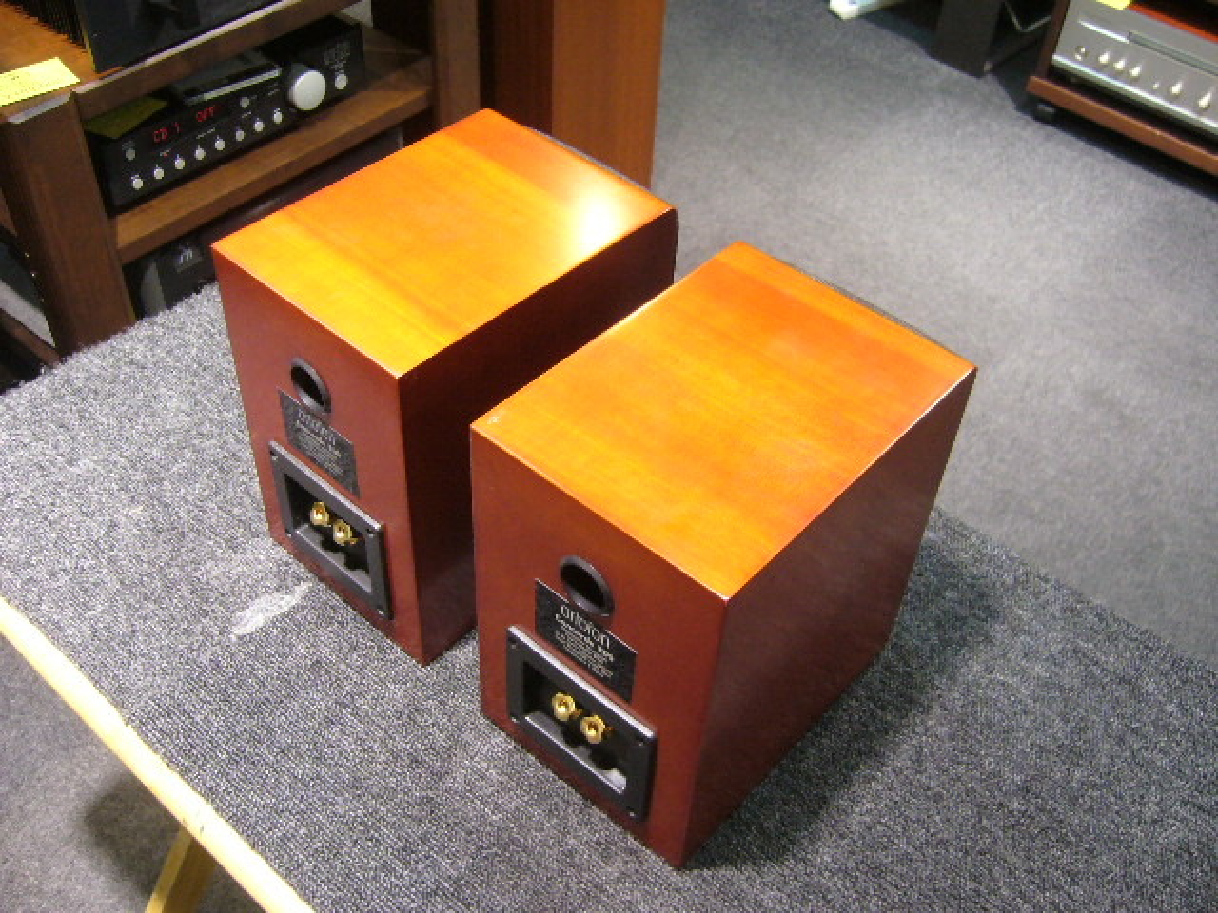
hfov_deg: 52.6
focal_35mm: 35
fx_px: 1232
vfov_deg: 40.7
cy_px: 456
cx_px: 609
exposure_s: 1/15
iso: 200
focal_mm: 5.8
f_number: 2.8
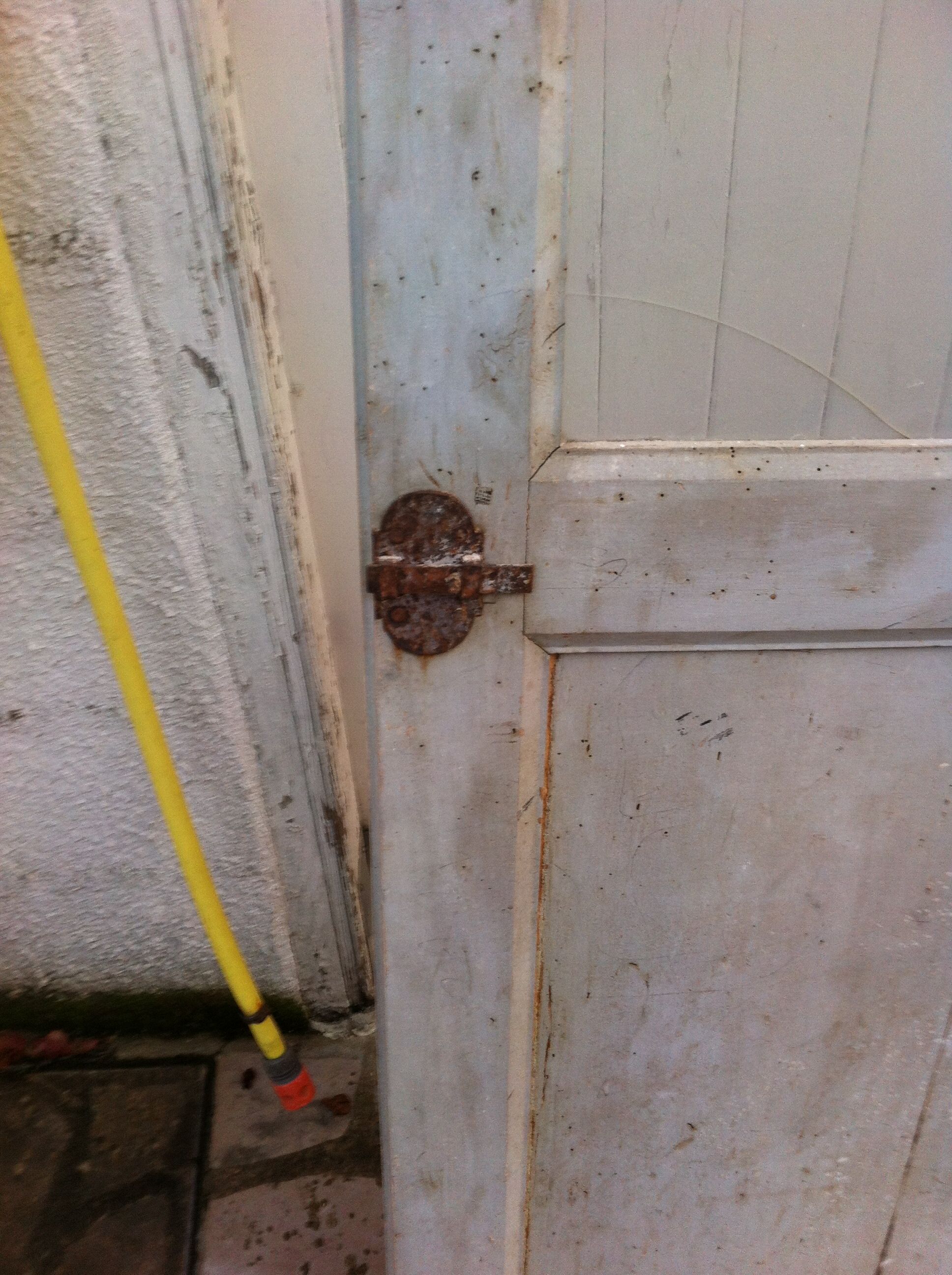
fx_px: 1287
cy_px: 638
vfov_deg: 52.7
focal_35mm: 35
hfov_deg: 40.6
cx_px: 476
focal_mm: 3.85
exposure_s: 1/20
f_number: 2.8
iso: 80
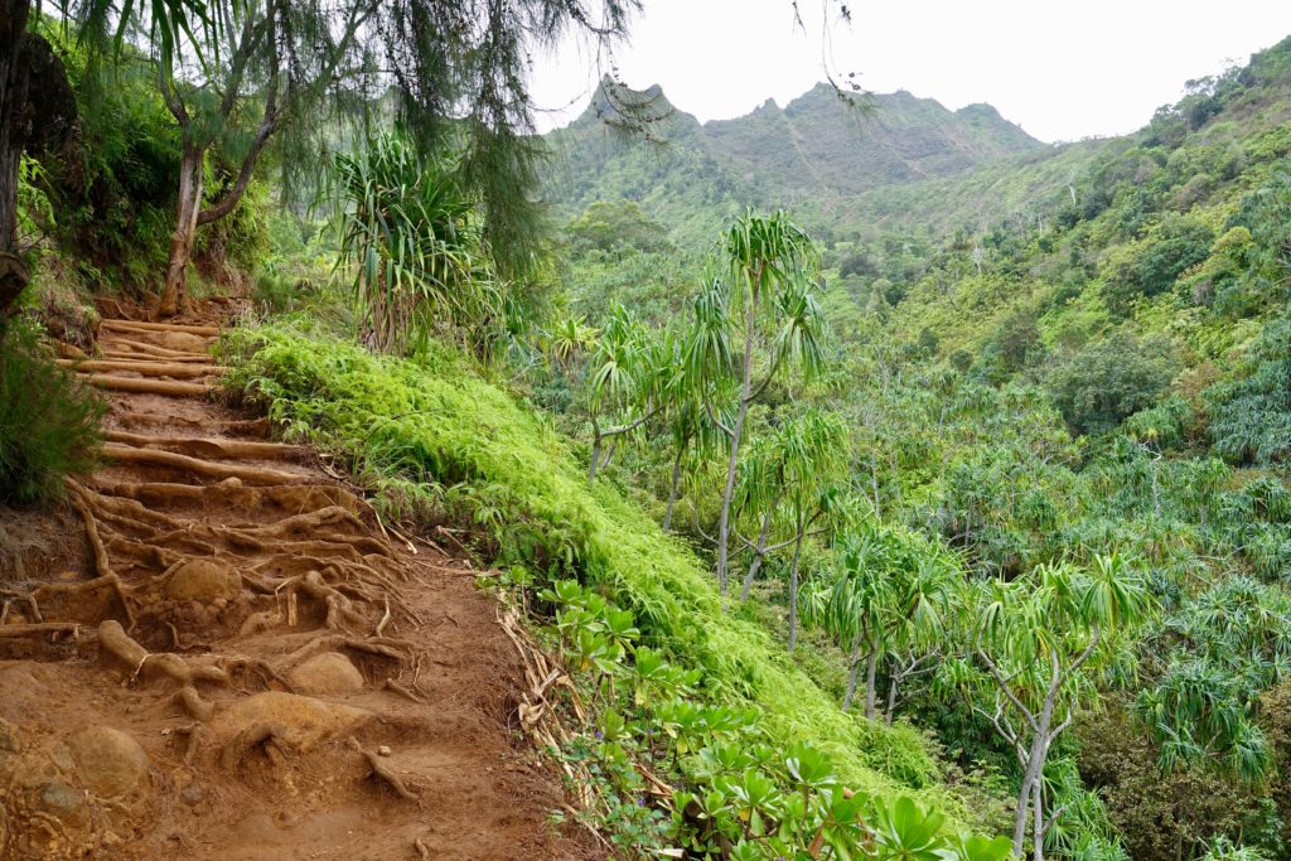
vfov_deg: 36.0
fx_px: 1327
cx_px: 646
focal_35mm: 37
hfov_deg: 51.9
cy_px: 430
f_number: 4.5
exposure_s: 1/80
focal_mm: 13.53
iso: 125
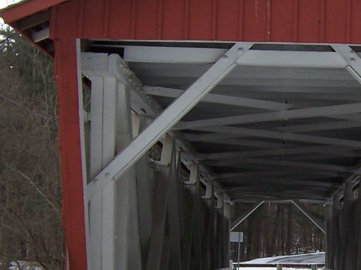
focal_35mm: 82
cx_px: 303
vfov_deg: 17.9
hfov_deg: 23.4
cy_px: 187
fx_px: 855
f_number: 3.4
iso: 80
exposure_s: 1/750
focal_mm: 5.5
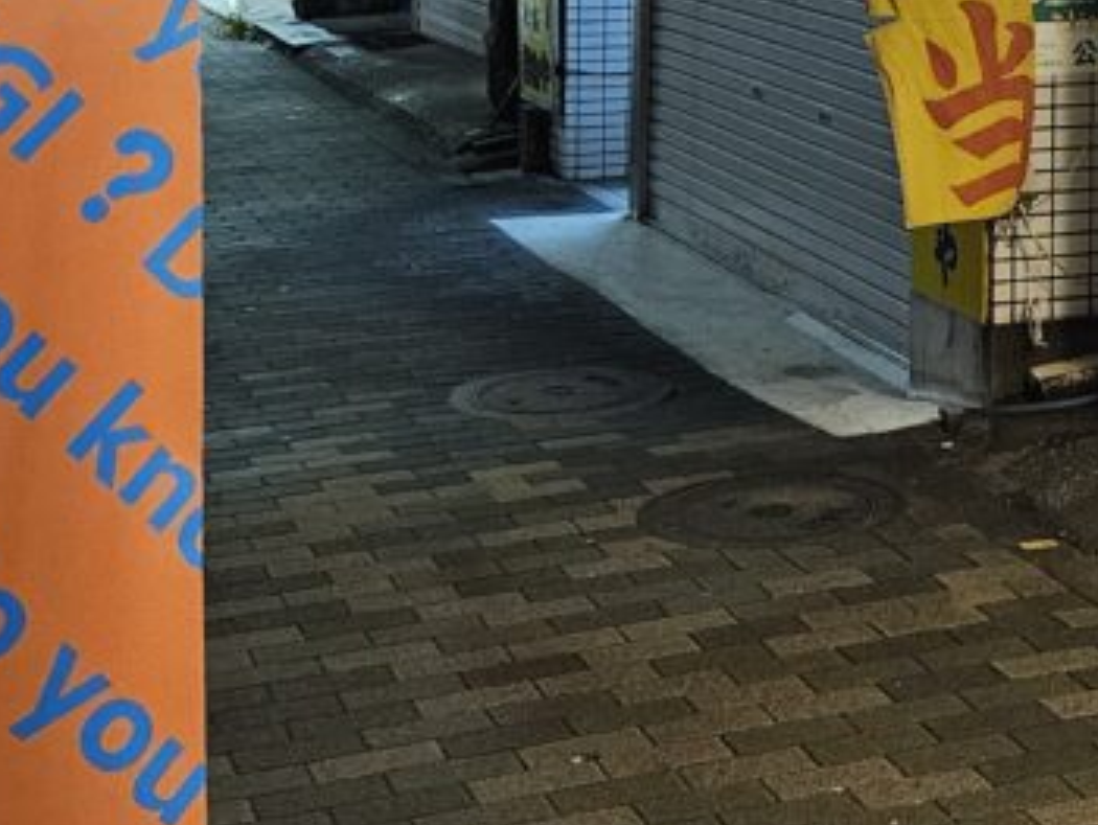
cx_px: 1013
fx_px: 2666
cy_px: -279
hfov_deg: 22.6
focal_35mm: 84
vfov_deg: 16.5
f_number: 1.8
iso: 800
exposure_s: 1/50
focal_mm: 5.4
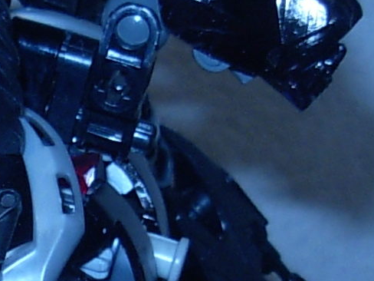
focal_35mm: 283
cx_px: 25
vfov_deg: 5.2
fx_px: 3058
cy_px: 317
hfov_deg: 7.0
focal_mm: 7.5
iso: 79
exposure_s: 1/22.6
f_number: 3.1
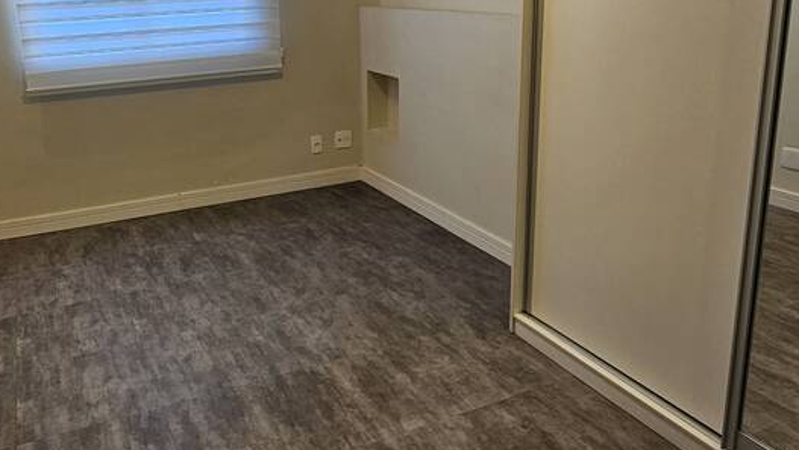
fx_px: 615
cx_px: 300
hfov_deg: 65.1
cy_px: 136
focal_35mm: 29
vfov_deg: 39.6
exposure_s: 1/60
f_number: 2.2
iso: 50
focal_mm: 2.2
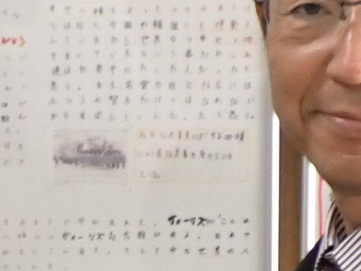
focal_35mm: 340
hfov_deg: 5.8
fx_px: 3547
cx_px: -119
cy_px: 374
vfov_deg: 4.4
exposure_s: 1/60
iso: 200
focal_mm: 8.4
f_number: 3.1
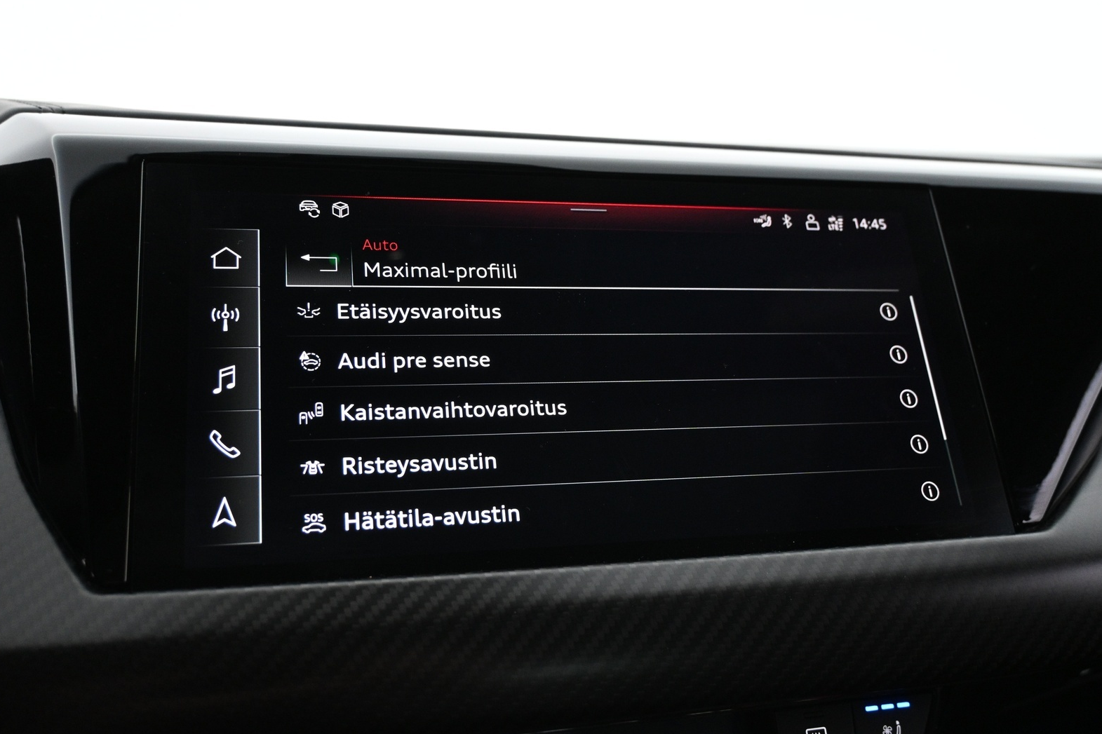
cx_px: 558
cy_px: 360
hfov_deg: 56.9
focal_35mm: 33
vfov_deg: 39.7
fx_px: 1018
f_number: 4
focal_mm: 21.5
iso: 1600
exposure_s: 1/30
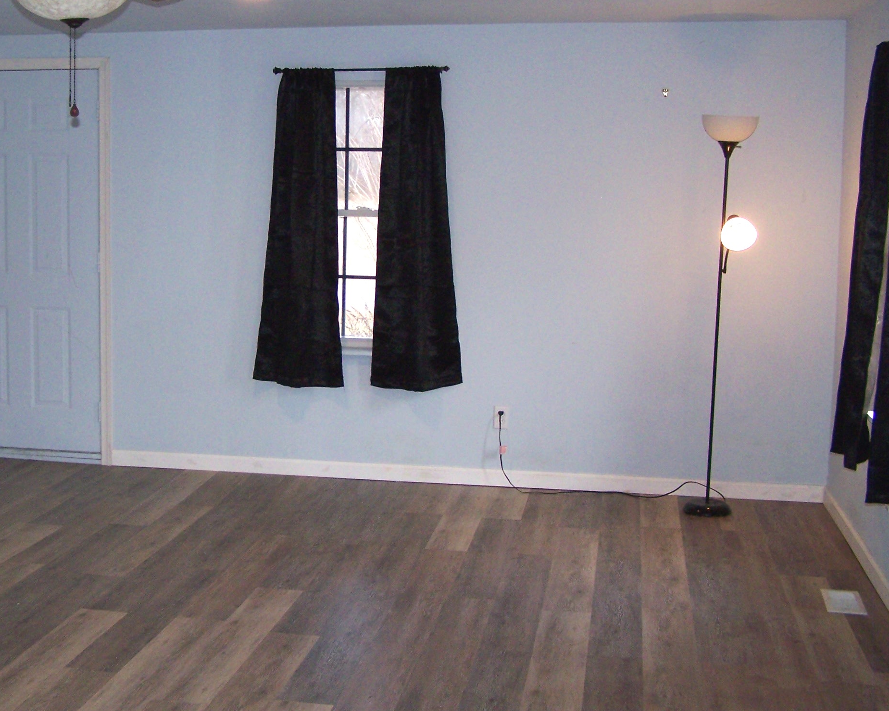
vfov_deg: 29.1
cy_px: 310
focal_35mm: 52
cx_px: 337
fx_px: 1368
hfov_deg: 35.8
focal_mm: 6.3
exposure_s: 1/60
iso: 160
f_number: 2.8
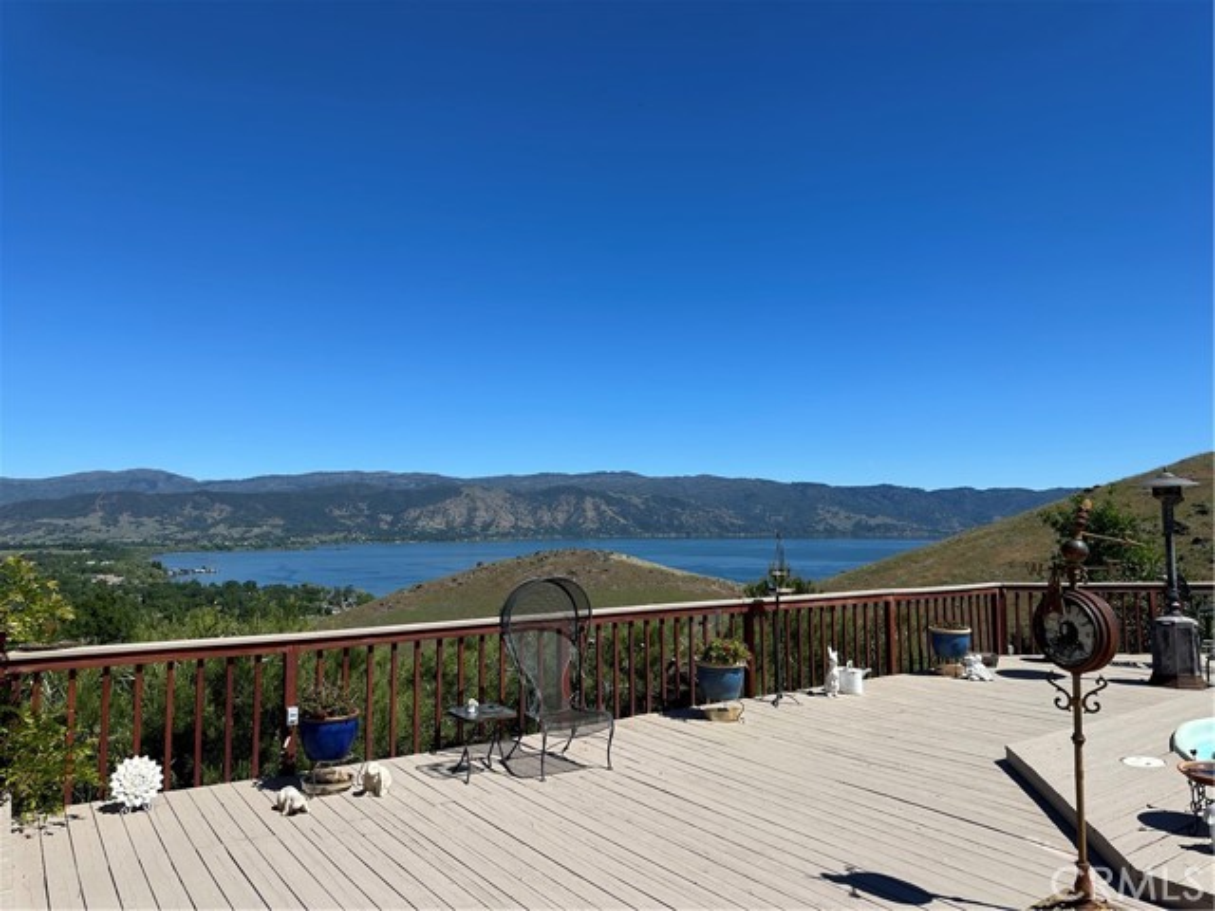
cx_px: 608
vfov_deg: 56.8
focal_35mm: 24
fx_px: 842
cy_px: 456
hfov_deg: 71.6
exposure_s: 1/5525
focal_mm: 6.86
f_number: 1.78
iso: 80
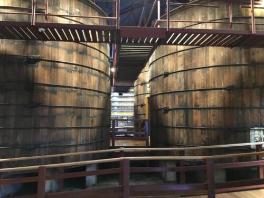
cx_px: 132
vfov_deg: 48.2
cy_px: 99
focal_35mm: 29
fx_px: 221
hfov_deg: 61.7
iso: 250
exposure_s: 1/17
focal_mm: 4.15
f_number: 2.2
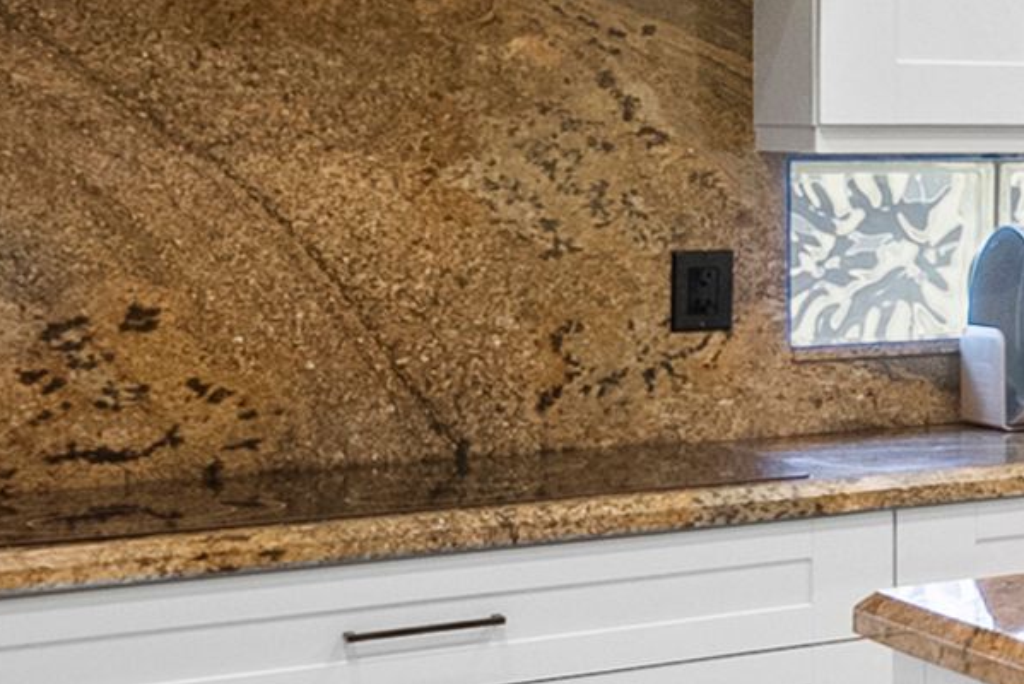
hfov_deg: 13.2
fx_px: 2419
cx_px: 2737
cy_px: 164
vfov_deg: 16.0
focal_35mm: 85
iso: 400
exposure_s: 1/10
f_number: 8
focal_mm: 12
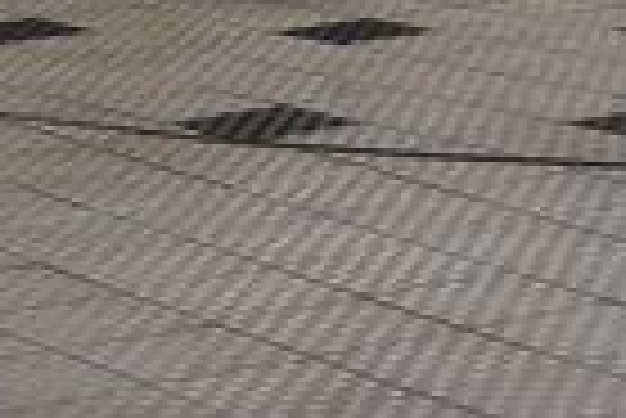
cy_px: -537
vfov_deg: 6.2
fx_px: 3730
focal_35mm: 214
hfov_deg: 9.3
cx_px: 1009
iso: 1600
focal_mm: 31
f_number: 8
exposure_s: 1/60
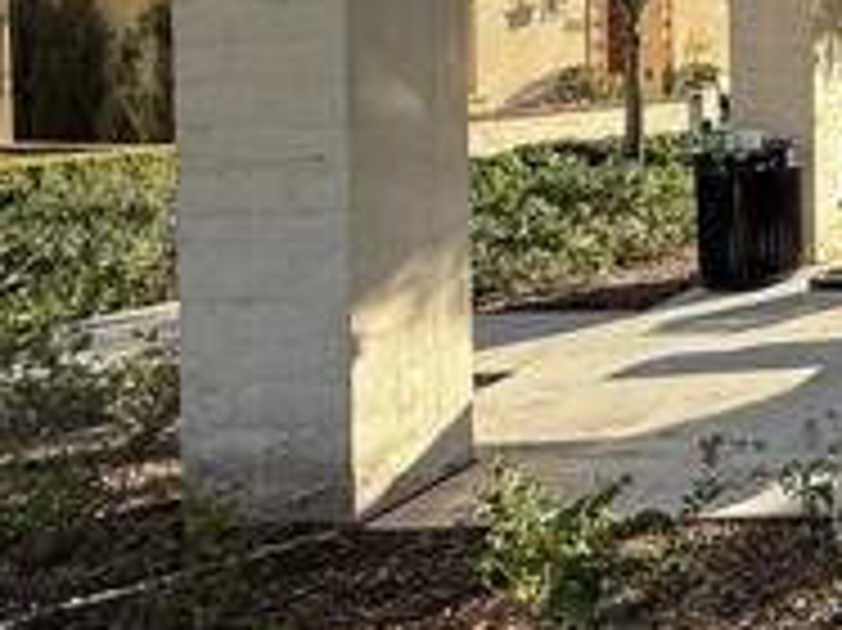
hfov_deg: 27.5
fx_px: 1167
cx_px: 1261
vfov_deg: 28.7
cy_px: 27
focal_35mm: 48
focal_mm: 2.22
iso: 64
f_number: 2.2
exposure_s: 1/531
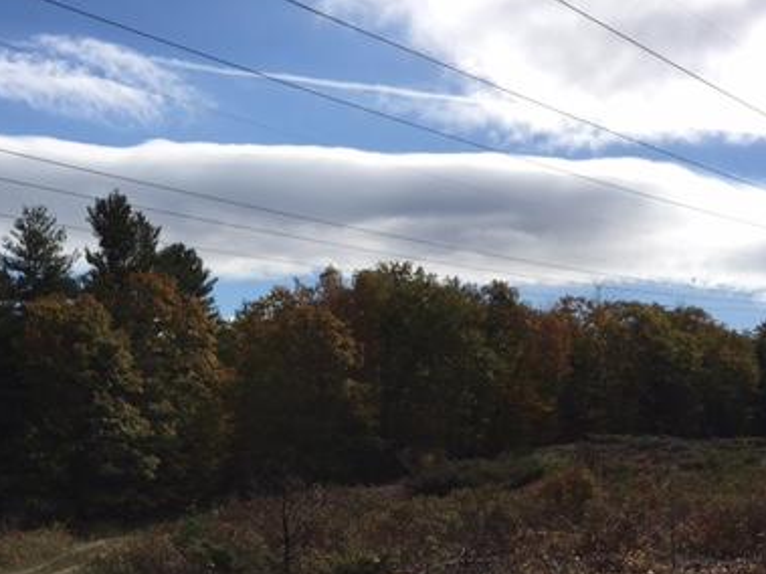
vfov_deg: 28.9
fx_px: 1084
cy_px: 467
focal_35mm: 49
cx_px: 186
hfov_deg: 37.9
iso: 25
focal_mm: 4.15
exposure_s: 1/3344
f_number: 2.2
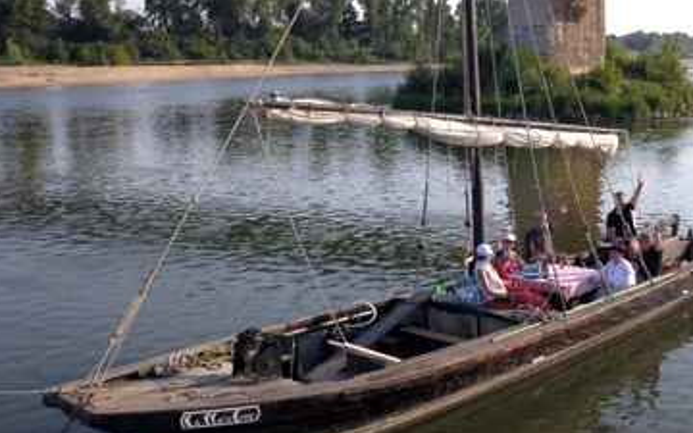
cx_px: 477
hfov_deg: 40.4
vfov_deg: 26.3
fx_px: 925
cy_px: 179
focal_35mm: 49
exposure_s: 1/876
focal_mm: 4.73
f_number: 2.2
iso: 100
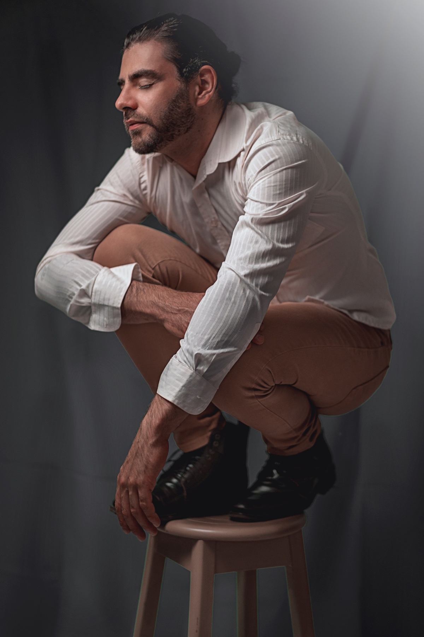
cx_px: 212
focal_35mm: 84
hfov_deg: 16.3
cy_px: 318
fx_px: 1484
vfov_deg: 24.2
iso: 250
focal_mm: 56
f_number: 1.2
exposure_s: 1/250
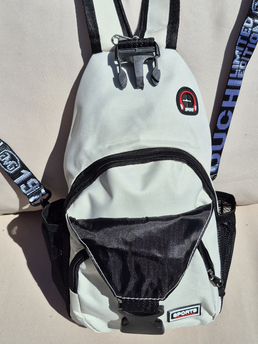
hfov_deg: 58.9
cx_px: 129
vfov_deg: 73.9
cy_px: 172
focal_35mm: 23
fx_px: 229
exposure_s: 1/5000
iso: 25
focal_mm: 5.4
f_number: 1.8
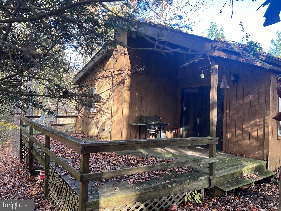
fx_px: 211
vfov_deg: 53.1
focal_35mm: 26
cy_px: 106
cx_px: 140
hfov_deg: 67.3
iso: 50
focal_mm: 5.7
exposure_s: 1/121
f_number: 1.5
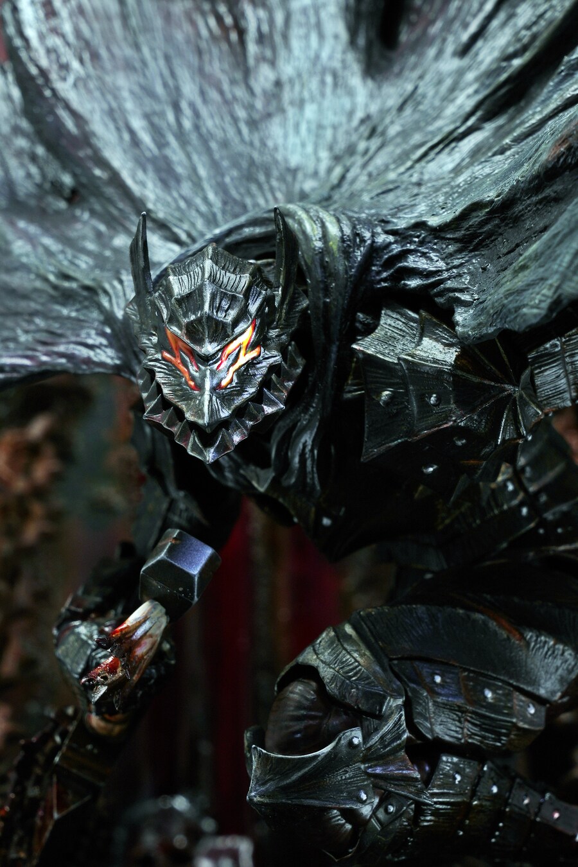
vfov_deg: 19.5
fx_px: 2529
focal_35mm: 105
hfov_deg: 13.0
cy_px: 434
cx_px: 289
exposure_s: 1/1.6
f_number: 11
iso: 80
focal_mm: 70
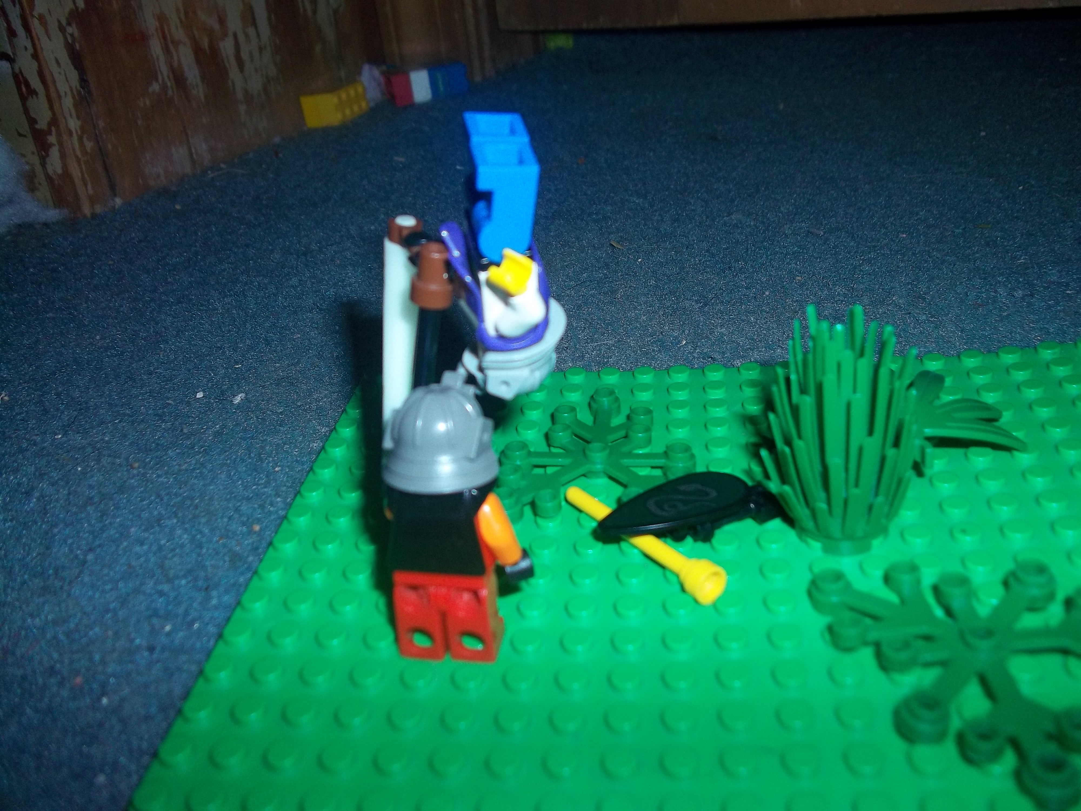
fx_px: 999
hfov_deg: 56.8
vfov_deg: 44.2
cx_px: 540
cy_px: 406
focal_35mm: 32
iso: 80
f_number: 2.9
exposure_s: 1/60
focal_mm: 5.7
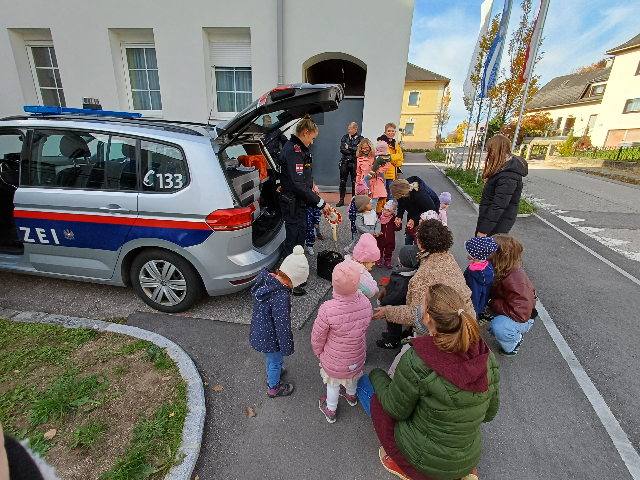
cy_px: 240
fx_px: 296
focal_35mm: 16
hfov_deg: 94.5
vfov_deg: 78.1
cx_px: 320
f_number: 2.2
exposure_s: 1/445
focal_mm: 1.64
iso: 40
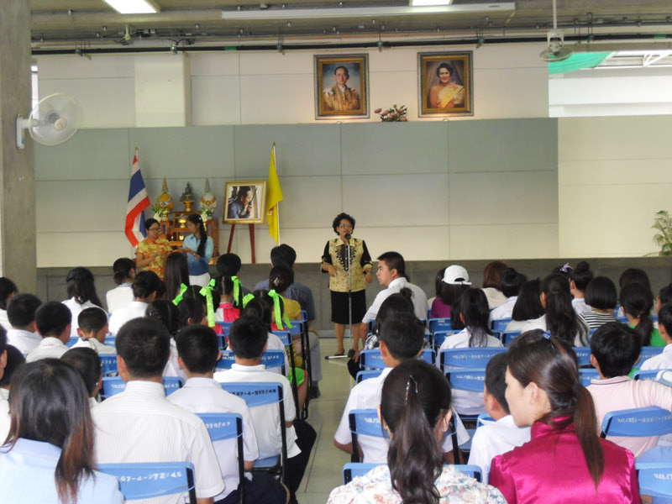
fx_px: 1068
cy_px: 252
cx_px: 336
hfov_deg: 34.9
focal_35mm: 55
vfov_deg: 26.6
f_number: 4
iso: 400
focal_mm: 11.8
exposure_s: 1/60
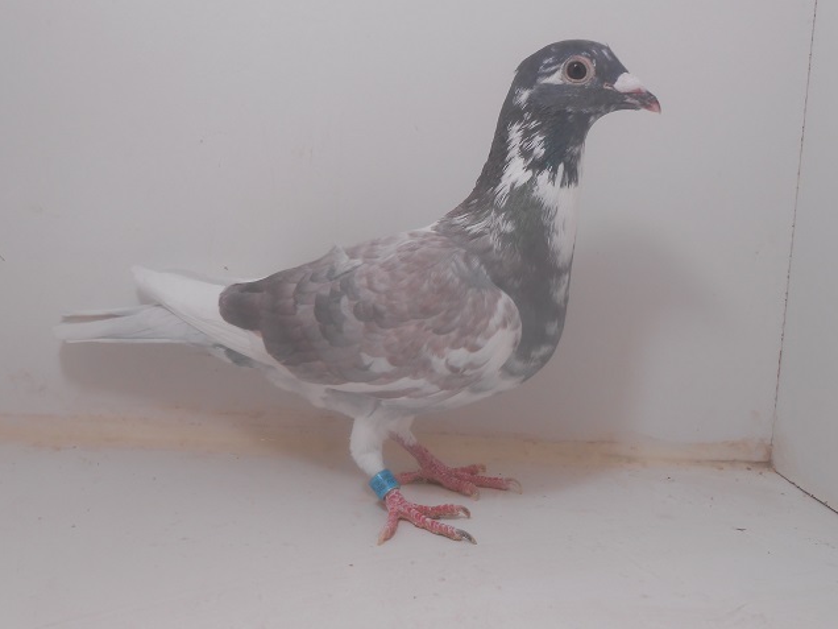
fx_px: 896
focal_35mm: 37
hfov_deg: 50.1
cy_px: 288
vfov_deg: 38.6
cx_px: 431
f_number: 3.9
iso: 80
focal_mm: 6
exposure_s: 1/40
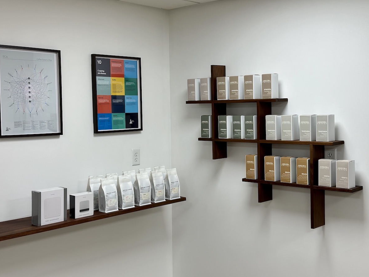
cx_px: 185
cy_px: 142
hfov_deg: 38.2
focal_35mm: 50
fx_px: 533
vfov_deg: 29.1
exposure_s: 1/120
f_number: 1.78
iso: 64
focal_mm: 6.86
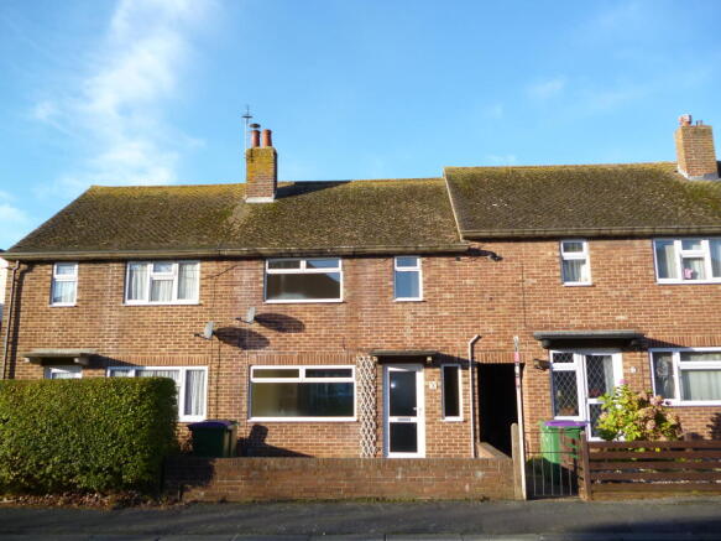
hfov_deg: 63.5
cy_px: 270
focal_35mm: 28
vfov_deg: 49.7
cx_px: 360
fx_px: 583
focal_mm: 5
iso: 100
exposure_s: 1/400
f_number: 3.1
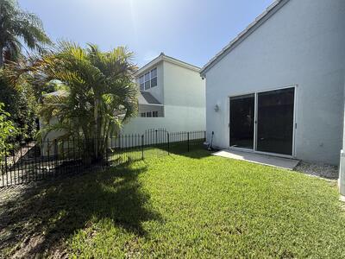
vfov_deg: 85.7
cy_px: 130
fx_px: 140
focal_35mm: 14
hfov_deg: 102.1
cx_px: 172
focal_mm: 2.22
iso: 50
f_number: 2.2
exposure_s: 1/914
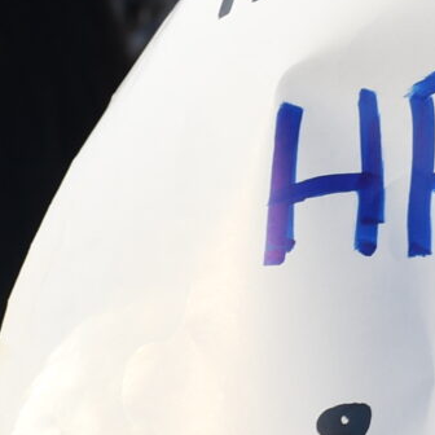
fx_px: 10308
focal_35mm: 725
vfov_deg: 2.4
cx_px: 662
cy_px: 186
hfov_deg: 2.4
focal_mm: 75
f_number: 8
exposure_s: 1/250
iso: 110
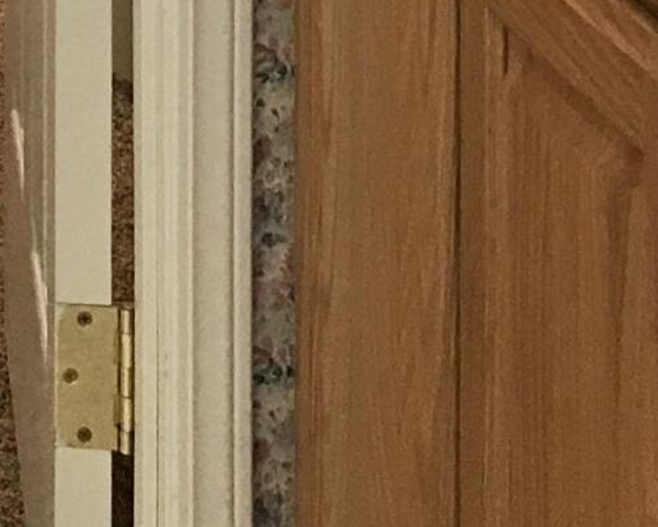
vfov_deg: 8.2
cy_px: -843
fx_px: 3292
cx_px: -501
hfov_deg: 10.7
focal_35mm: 169
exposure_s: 1/15
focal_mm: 4.15
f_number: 2.2
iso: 32
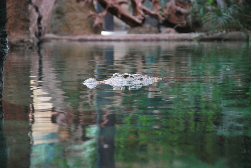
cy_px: 84
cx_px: 126
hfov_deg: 13.0
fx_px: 1100
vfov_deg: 8.7
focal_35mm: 158
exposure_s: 1/100
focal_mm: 105
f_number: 5.6
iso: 1600
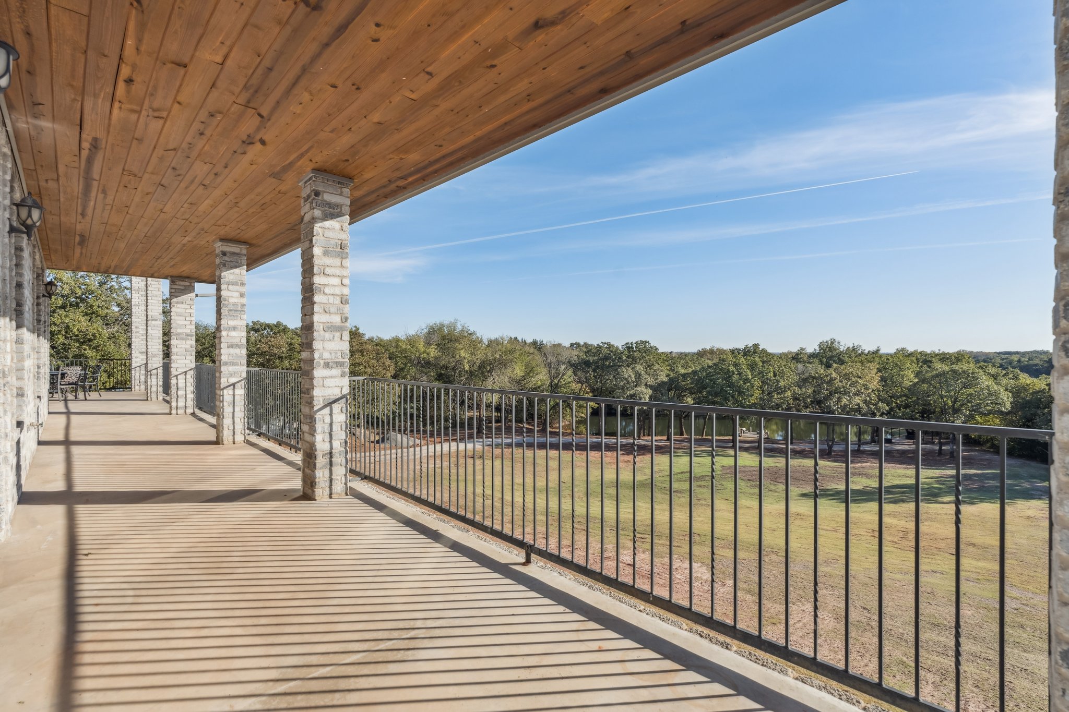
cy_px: 356
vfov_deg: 73.7
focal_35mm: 16
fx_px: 475
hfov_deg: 96.7
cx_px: 534
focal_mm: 16
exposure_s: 1/1600
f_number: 7.1
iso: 200
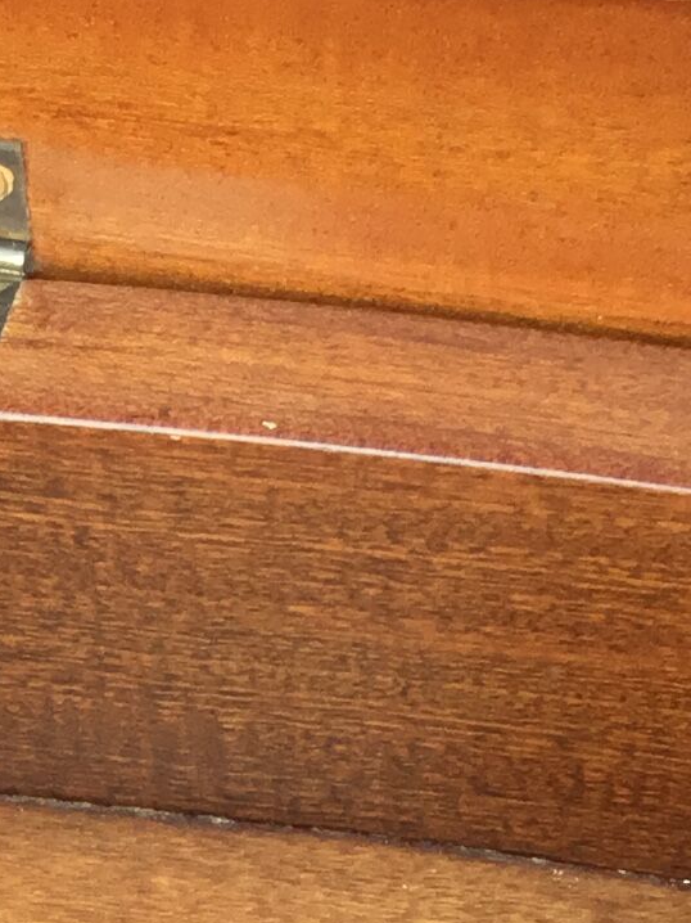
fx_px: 3755
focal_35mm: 141
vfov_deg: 13.2
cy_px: 1392
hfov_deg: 10.5
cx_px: 249
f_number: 2.4
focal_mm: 3.3
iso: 25
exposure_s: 1/100
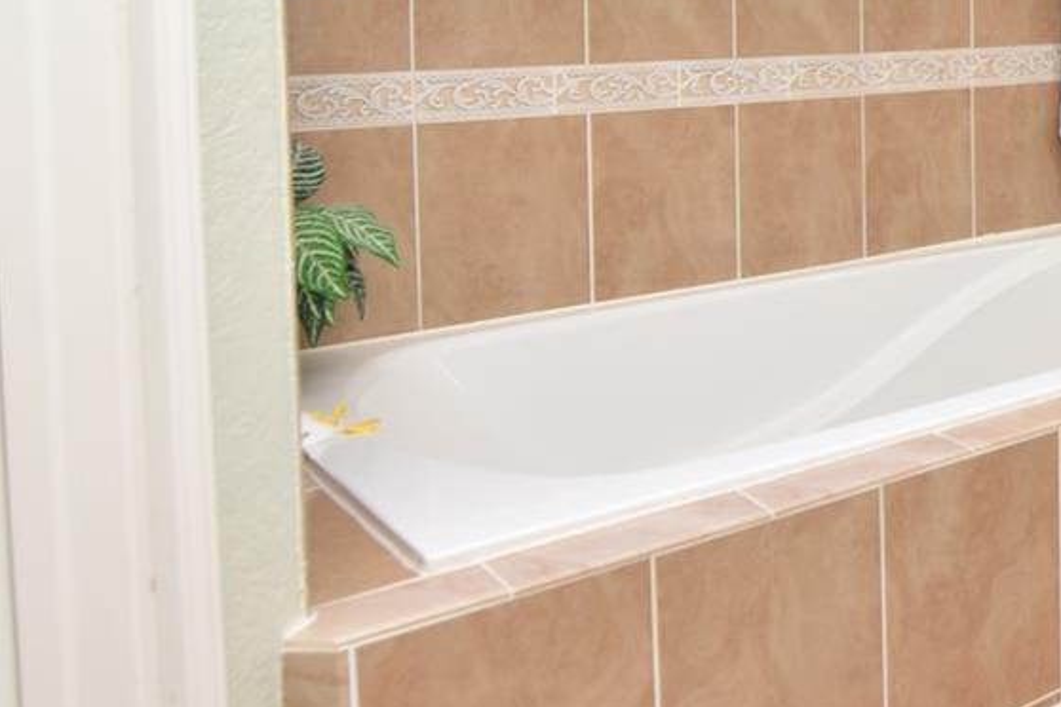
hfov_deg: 36.2
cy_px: 55
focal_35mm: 43
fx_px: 1267
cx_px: 1245
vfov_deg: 29.7
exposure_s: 1/80
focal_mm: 10
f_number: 4.5
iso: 200
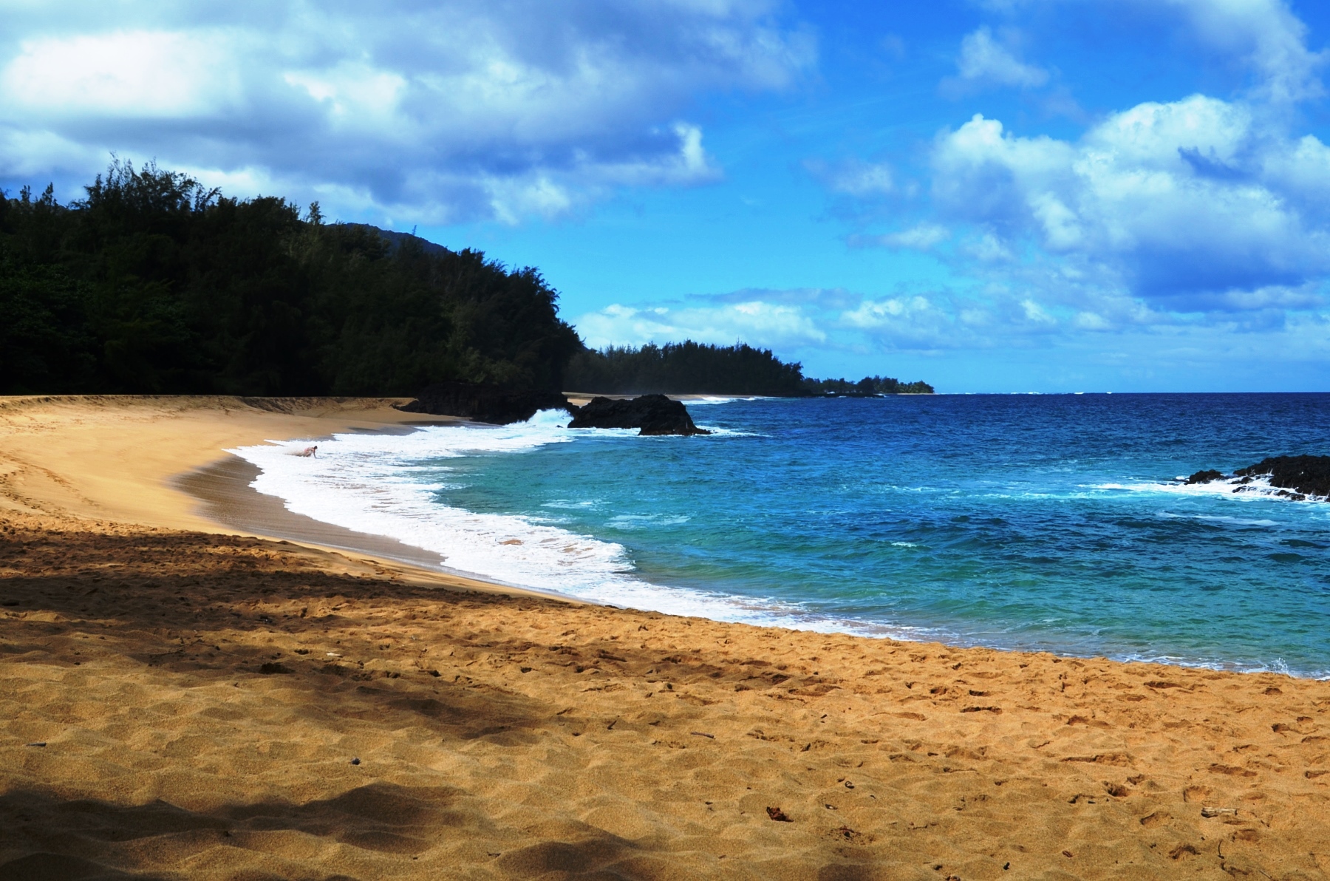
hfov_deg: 53.2
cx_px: 665
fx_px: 1327
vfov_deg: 36.7
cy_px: 440
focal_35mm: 36
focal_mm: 24
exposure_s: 1/320
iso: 100
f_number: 9
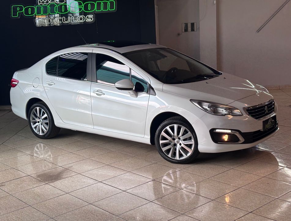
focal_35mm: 52
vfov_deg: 28.2
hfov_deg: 36.7
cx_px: 146
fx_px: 439
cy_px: 110
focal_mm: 5.96
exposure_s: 1/135
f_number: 1.6
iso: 32
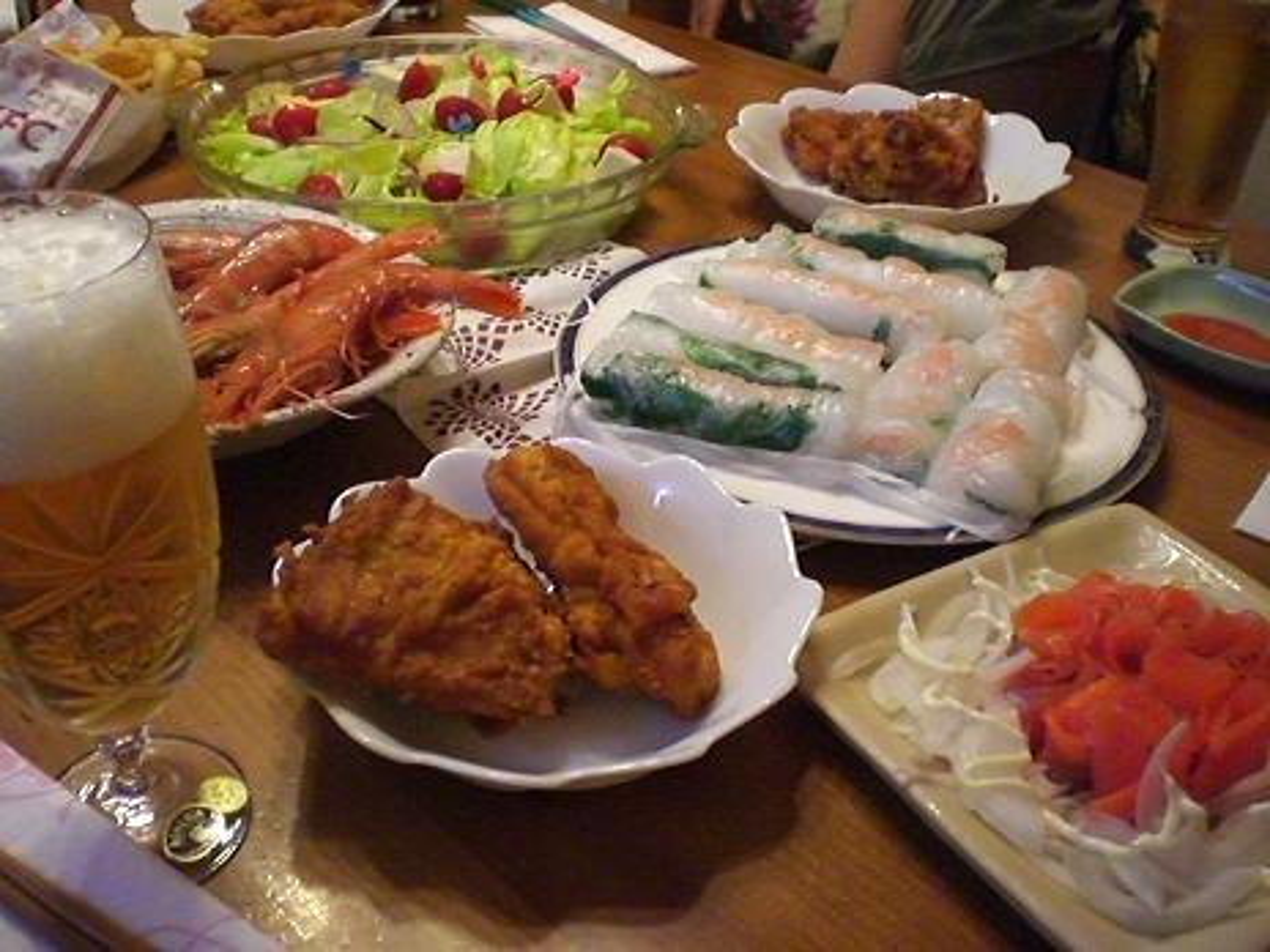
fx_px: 1394
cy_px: 476
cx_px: 635
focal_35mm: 38
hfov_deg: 49.0
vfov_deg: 37.7
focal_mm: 6.3
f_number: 3.1
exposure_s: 1/80
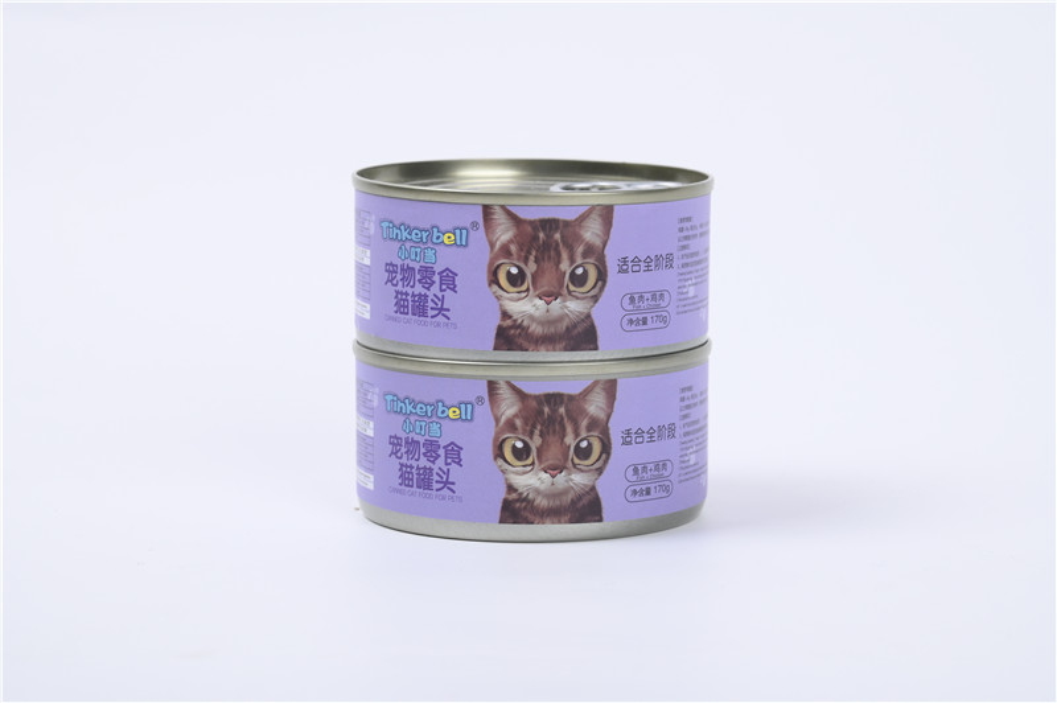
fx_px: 3520
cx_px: 528
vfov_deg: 11.4
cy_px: 352
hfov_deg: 17.1
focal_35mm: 120
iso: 100
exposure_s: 1/125
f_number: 11
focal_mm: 120
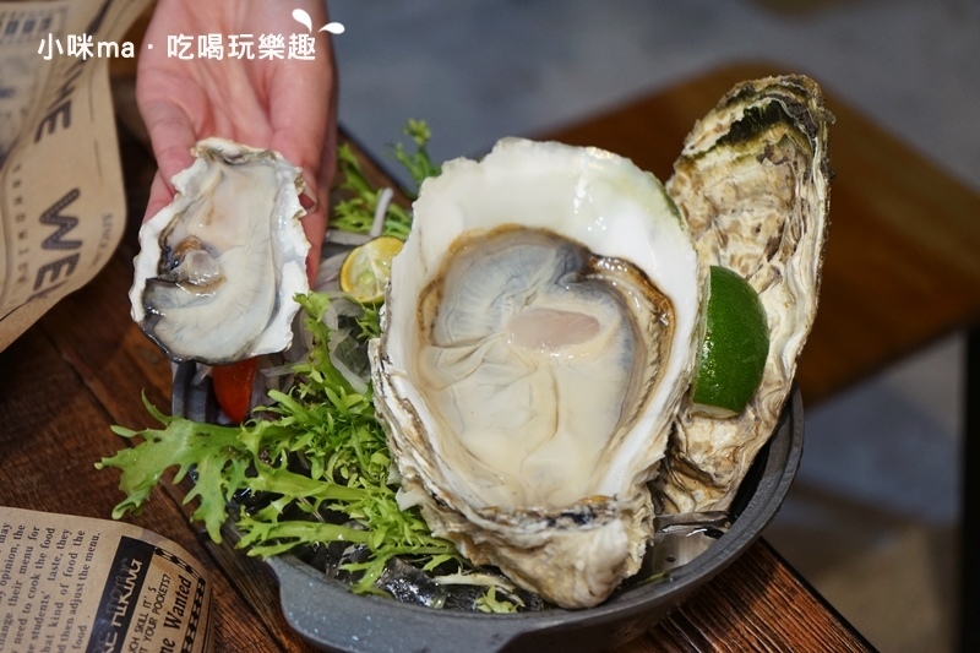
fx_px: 1905
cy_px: 326
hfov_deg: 28.8
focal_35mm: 70
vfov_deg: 19.4
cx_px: 490
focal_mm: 70
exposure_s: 1/80
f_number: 5.6
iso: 1250
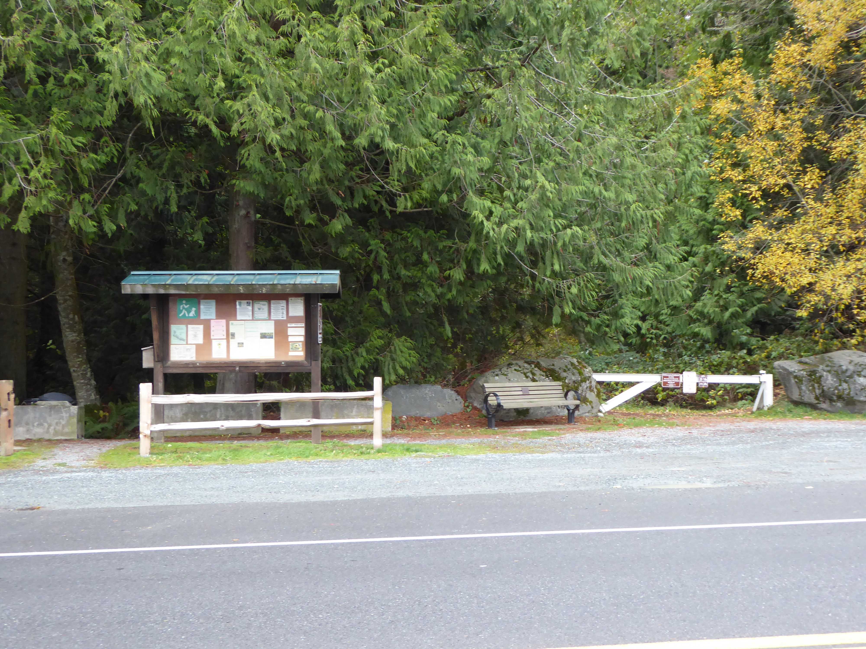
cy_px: 324
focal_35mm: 49
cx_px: 433
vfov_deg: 29.7
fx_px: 1226
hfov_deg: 38.9
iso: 320
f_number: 4
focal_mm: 8.4
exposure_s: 1/60
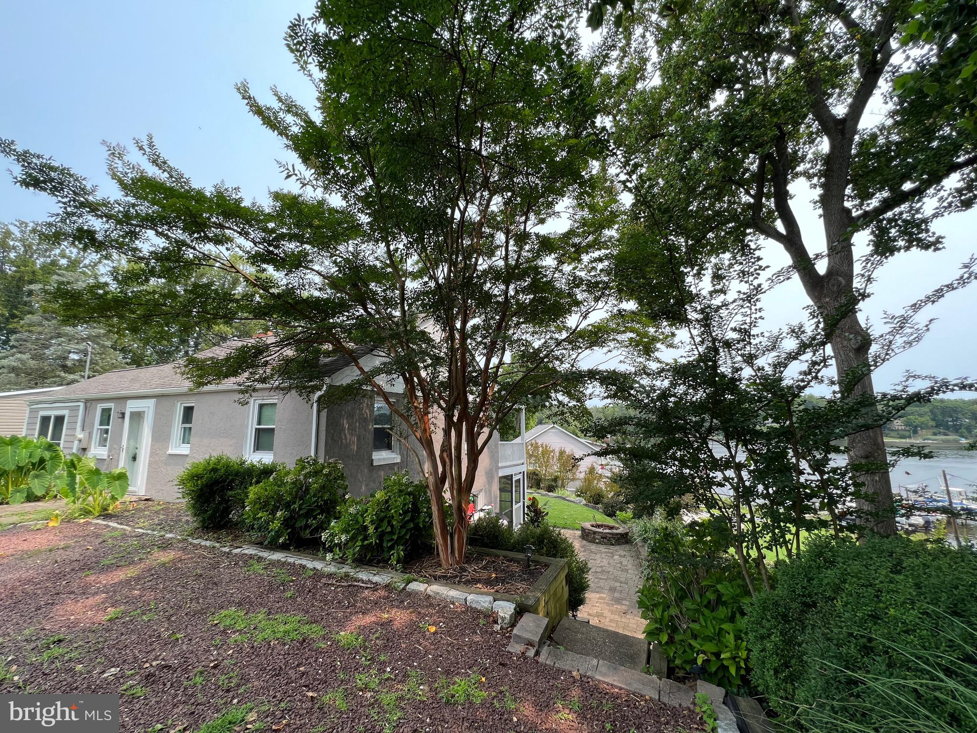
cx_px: 488
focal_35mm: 13
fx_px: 367
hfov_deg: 106.2
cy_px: 366
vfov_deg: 89.9
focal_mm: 1.57
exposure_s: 1/374
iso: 32
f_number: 1.8
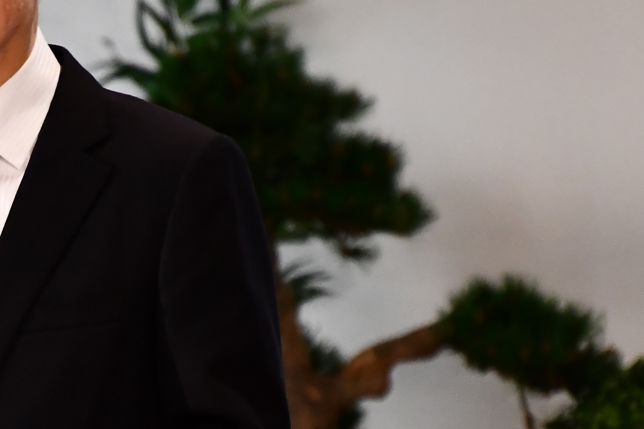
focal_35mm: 1081
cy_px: 347
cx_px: -56
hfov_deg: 1.9
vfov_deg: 1.3
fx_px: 19335
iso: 3200
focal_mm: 240
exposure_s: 1/100
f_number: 5.6
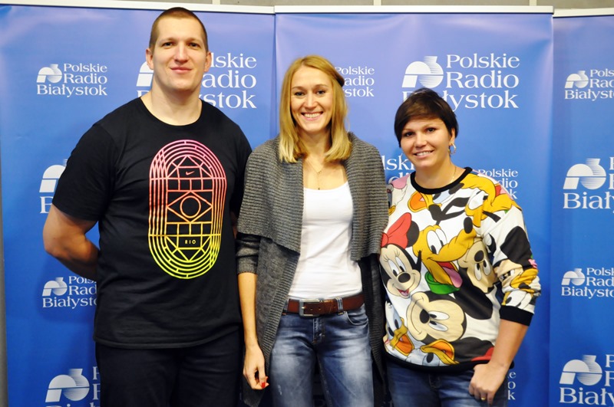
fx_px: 613
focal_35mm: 36
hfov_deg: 53.2
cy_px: 204
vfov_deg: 36.8
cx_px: 307
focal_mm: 24
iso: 1600
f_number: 3.8
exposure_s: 1/30
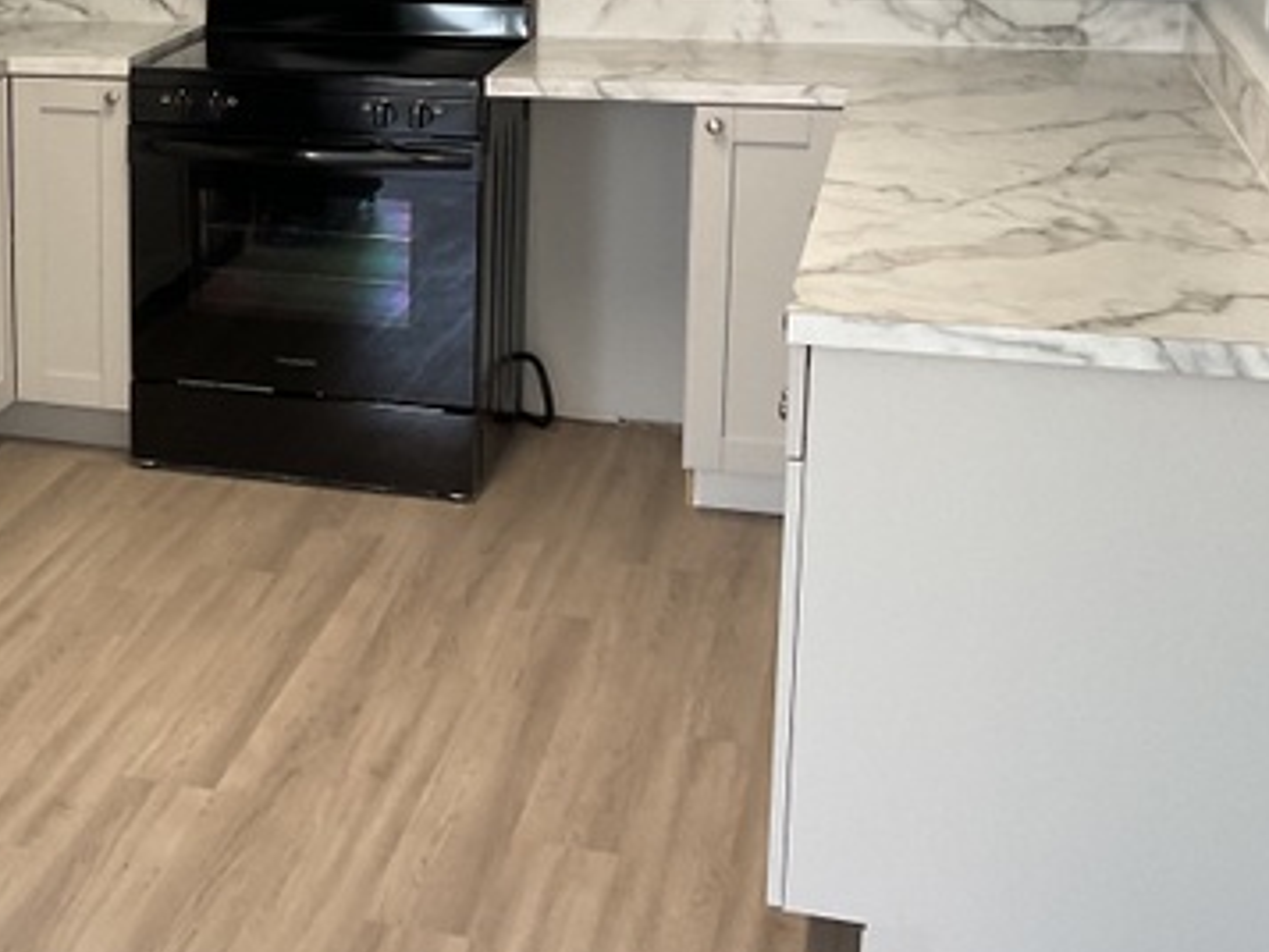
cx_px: 0
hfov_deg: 28.0
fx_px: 2384
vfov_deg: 22.3
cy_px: 195
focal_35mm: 65
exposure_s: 1/60
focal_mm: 3
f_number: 1.8
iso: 80
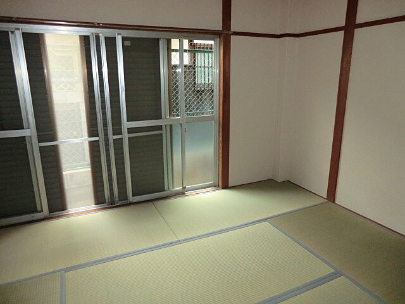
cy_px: 152
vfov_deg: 56.8
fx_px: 281
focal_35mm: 24
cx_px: 202
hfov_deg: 71.6
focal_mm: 4.3
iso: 400
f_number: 3.2
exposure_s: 1/60
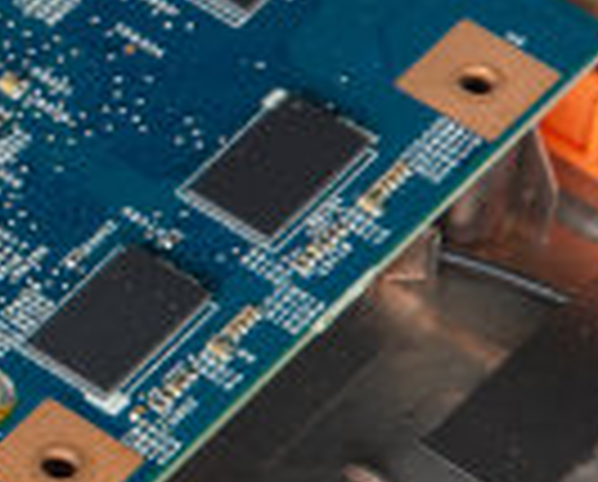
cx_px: -620
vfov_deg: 2.3
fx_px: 12011
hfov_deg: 2.8
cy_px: -29
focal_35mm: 677
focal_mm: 105
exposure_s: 1/2.5
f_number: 8
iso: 100
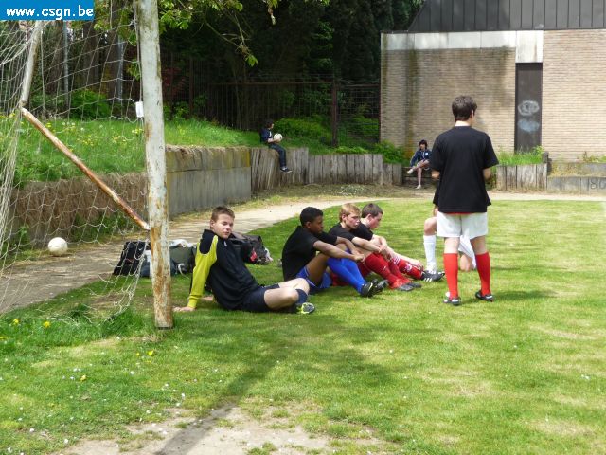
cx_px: 303
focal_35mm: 67
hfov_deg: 29.0
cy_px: 228
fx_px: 1173
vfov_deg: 21.9
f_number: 4.5
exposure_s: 1/320
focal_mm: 11.3
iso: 100
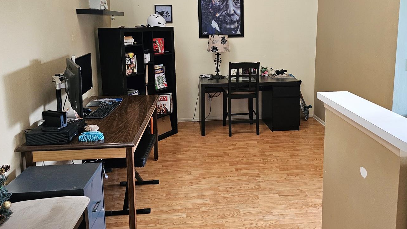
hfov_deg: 62.3
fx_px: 335
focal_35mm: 31
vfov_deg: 37.2
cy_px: 70
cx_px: 234
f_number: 1.7
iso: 800
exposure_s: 1/120
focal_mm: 6.3
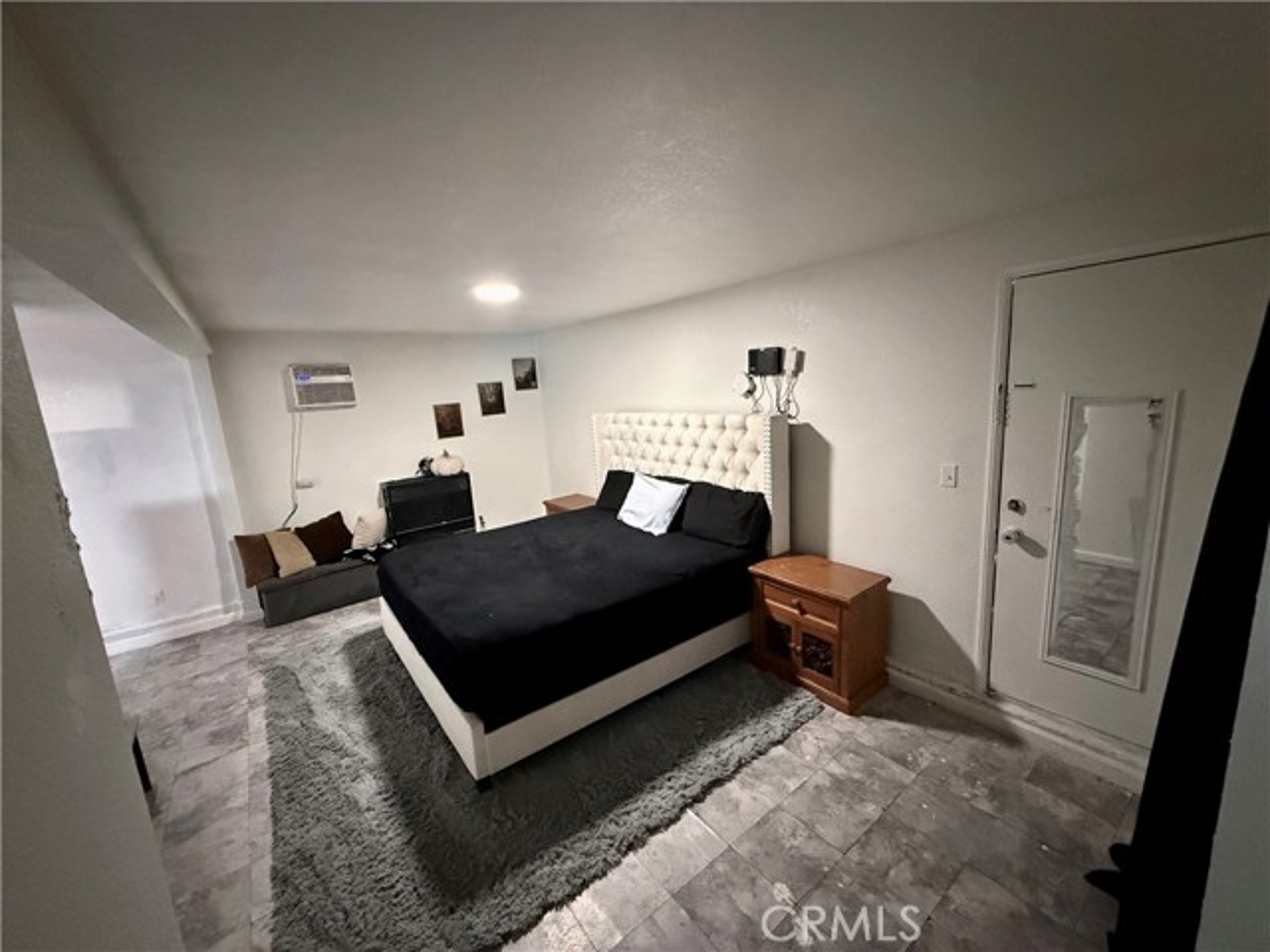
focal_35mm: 14
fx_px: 514
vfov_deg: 85.7
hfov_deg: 102.1
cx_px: 635
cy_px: 476
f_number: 2.2
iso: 1000
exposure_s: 1/60
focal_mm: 2.22
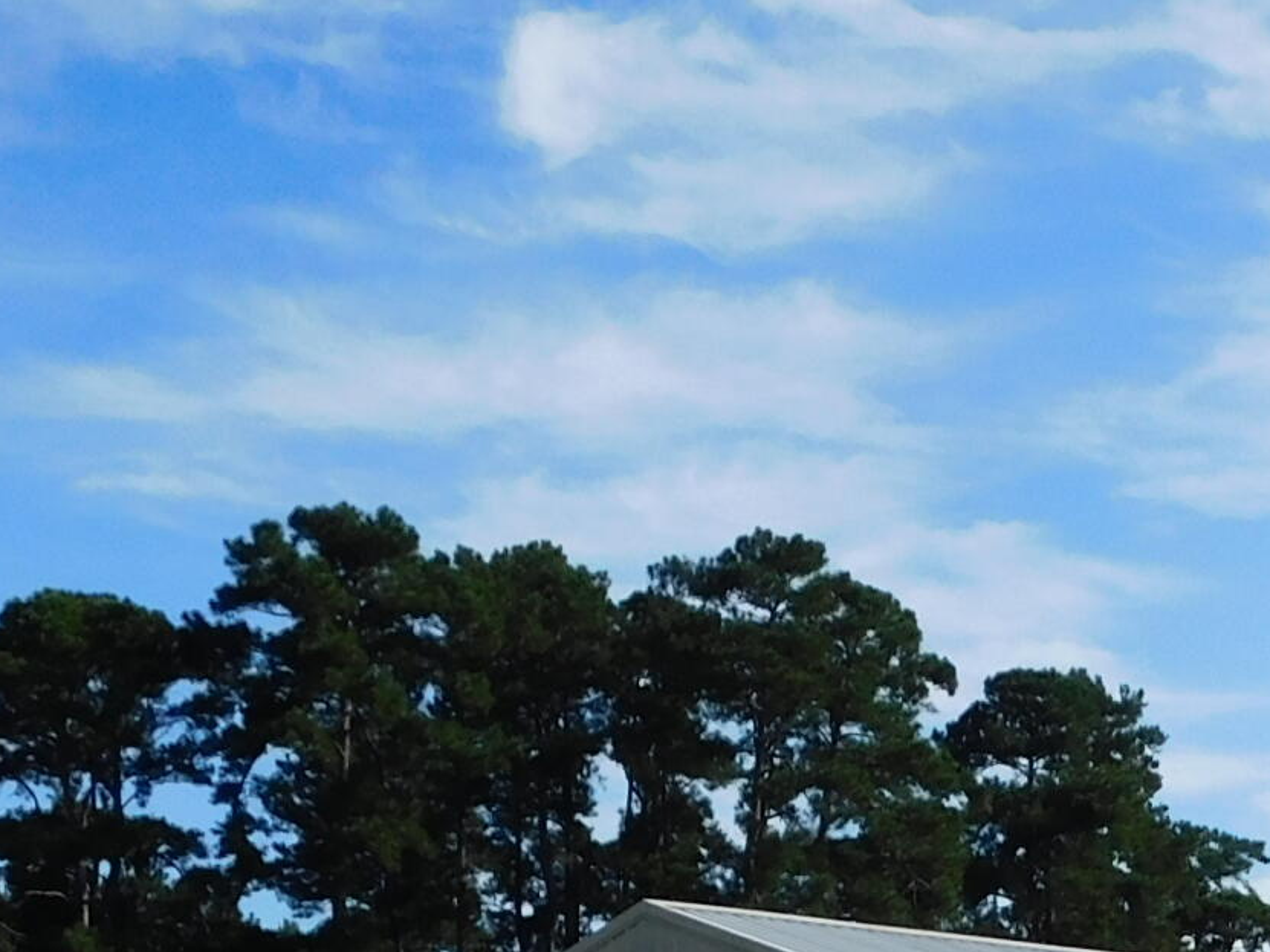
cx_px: 984
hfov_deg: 23.3
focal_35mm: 83
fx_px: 3045
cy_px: 1426
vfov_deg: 16.3
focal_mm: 4
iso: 125
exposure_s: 1/500
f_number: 6
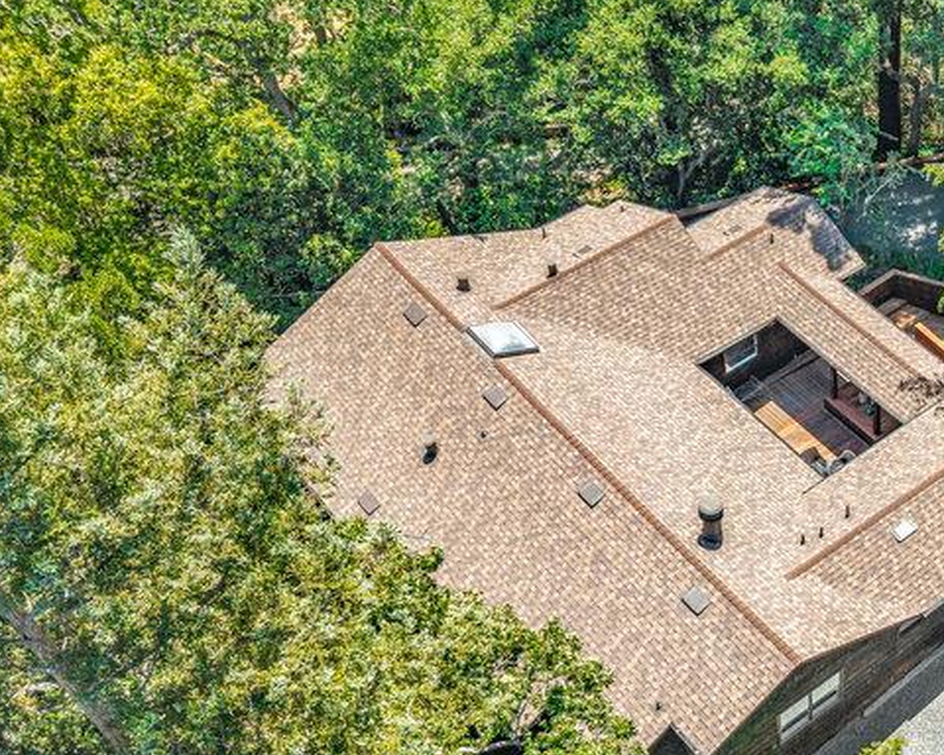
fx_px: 1397
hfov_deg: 34.8
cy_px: 566
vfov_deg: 29.8
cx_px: 885
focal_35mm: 50
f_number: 1.8
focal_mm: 8.67
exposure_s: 1/125
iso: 130
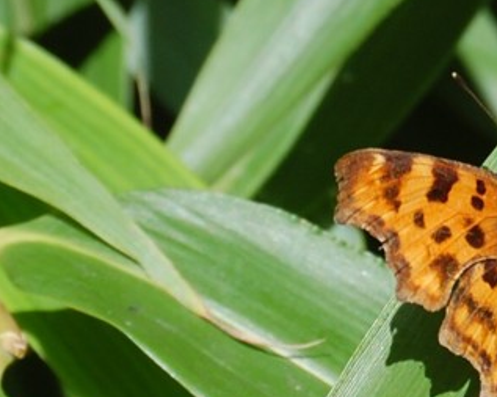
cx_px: 521
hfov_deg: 11.2
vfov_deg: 9.0
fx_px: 2514
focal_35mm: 171
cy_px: 206
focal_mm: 55
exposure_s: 1/320
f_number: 9
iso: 200
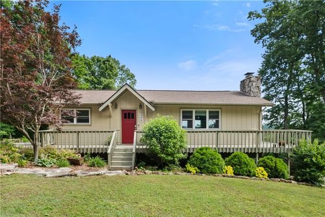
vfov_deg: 73.8
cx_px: 162
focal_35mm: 16
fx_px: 145
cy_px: 108
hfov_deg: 96.7
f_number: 9
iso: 800
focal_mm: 10.5
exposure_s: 1/250
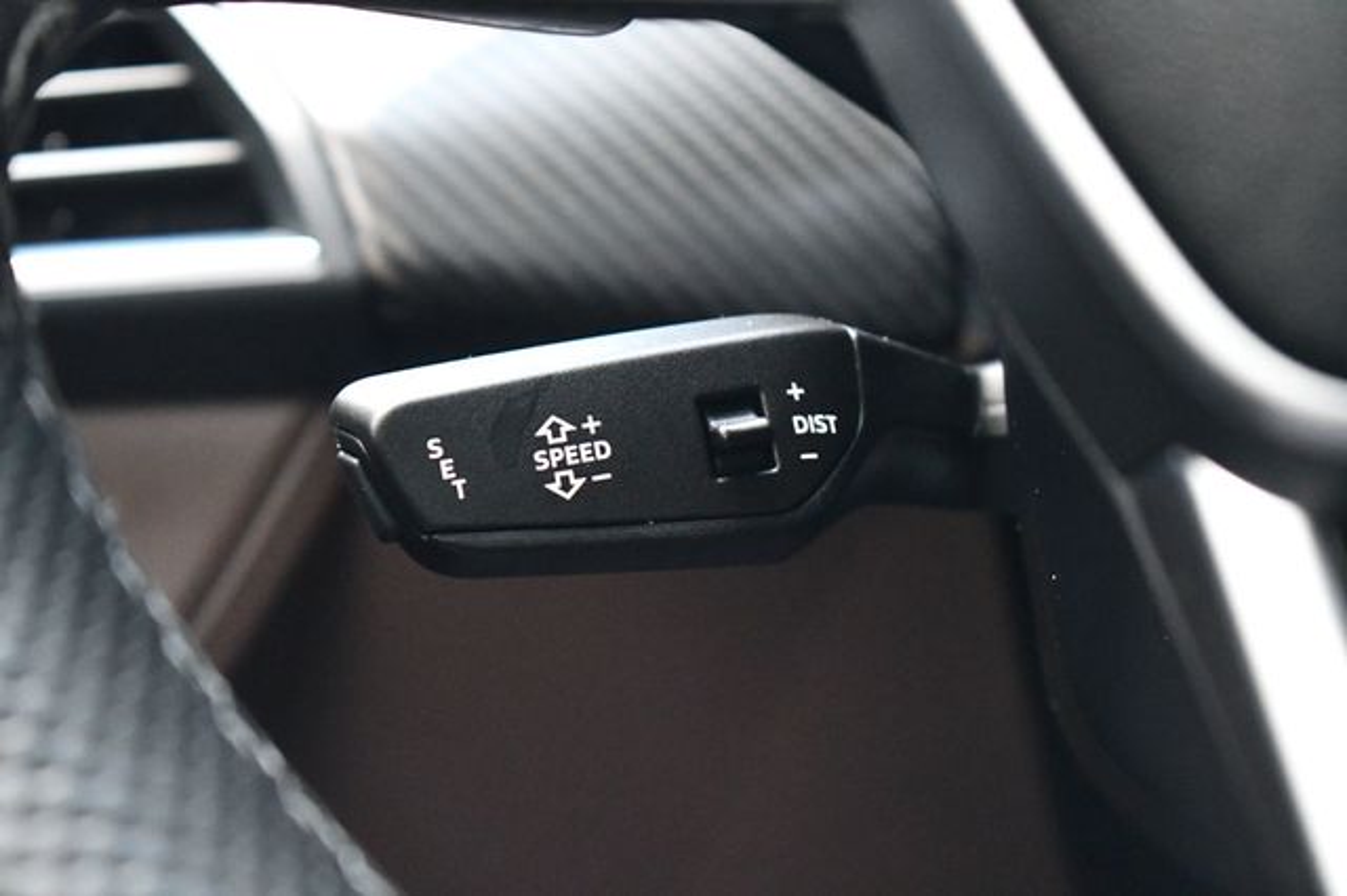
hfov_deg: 24.8
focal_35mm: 82
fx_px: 3066
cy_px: 448
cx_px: 674
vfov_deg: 16.6
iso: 9000
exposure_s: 1/60
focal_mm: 55
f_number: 5.6
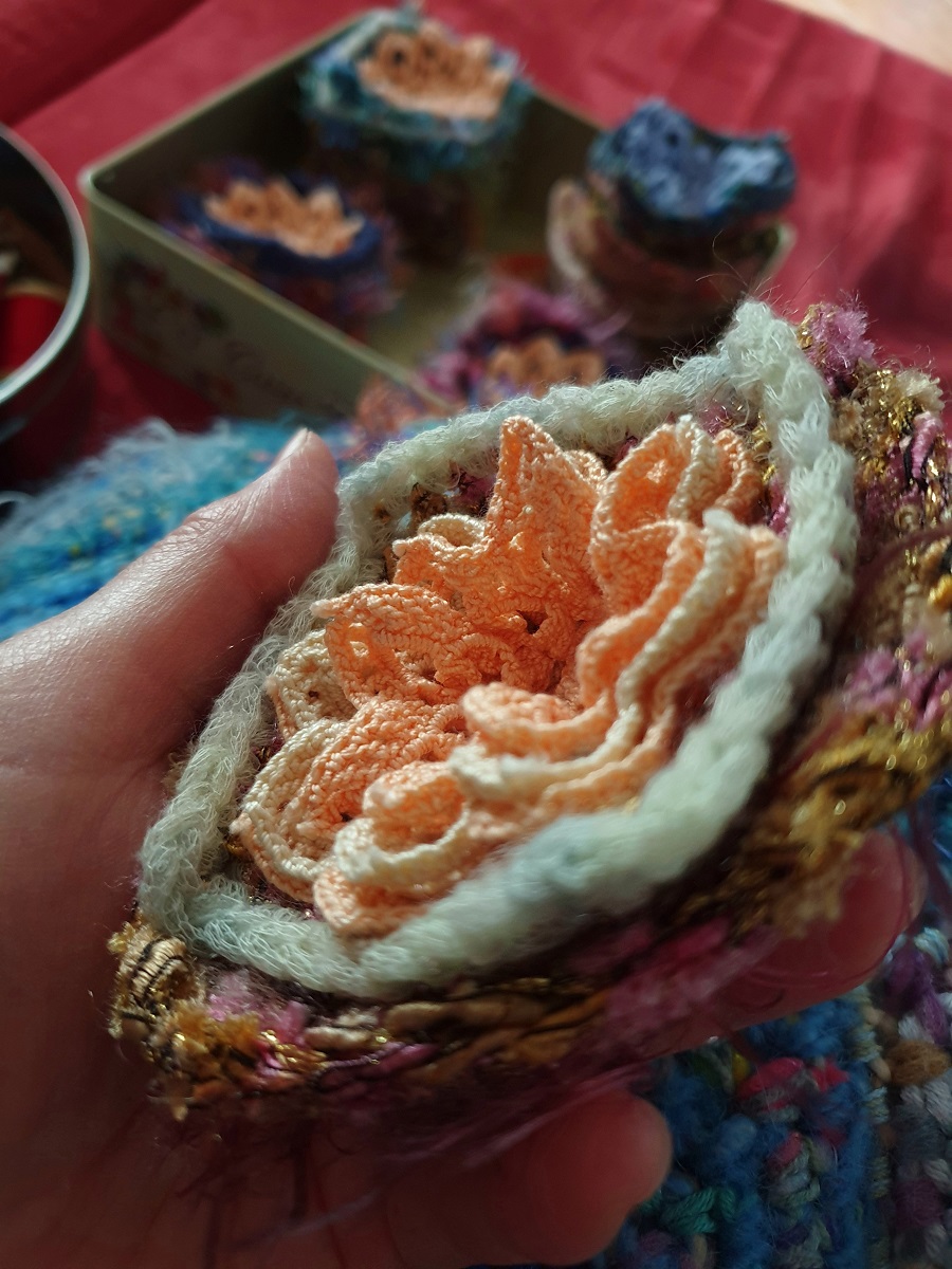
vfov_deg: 67.3
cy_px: 634
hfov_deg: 53.1
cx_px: 476
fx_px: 953
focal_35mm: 26
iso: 250
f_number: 1.5
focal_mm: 4.3
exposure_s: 1/11
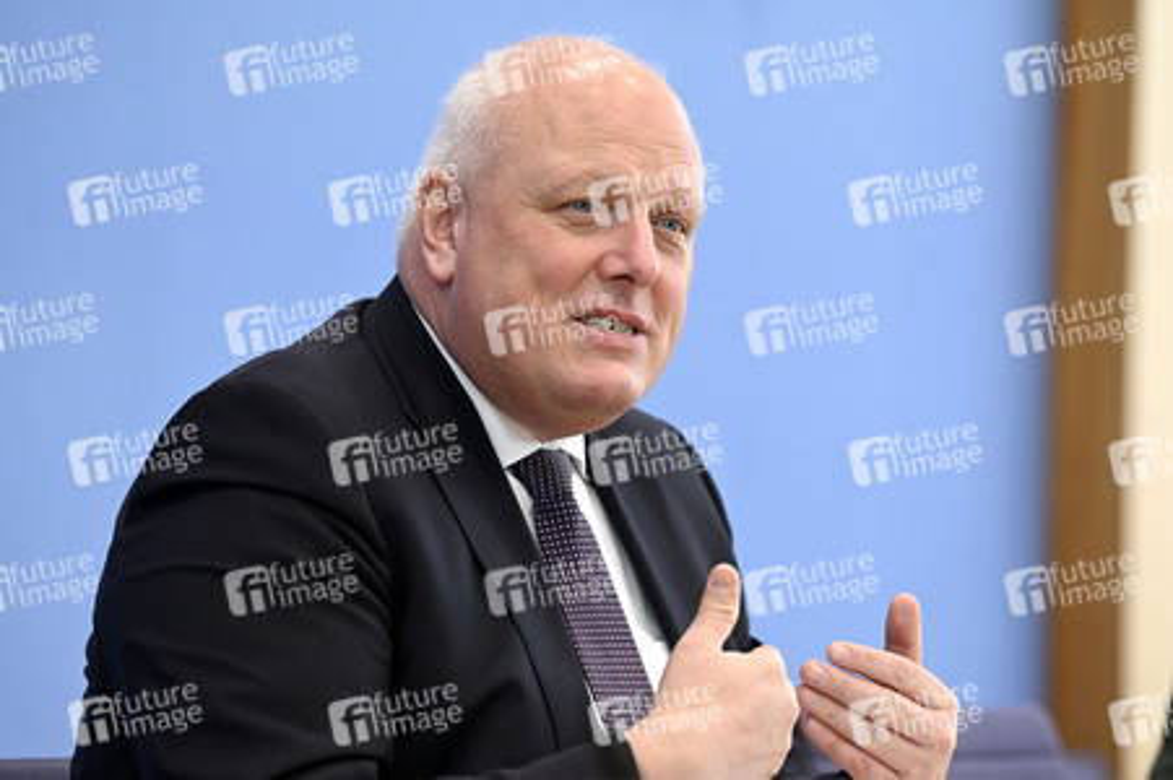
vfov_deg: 9.1
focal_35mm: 150
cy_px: 390
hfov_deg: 13.7
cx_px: 586
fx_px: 4884
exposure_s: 1/800
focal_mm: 150
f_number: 4
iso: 2000
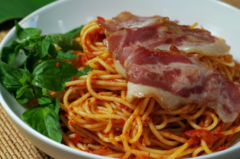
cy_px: 80
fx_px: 499
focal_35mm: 75
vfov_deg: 18.1
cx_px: 120
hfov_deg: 27.1
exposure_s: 1/60
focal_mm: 50
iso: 100
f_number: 6.3
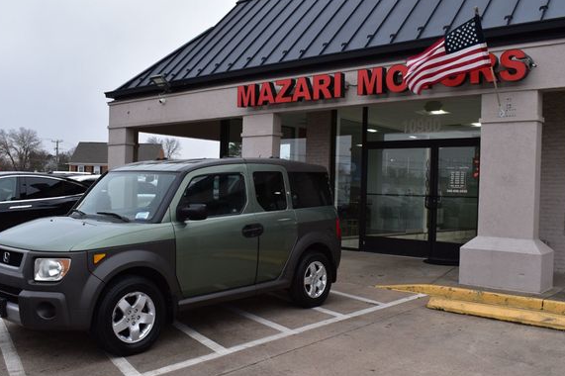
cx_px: 287
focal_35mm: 37
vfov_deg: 35.9
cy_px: 202
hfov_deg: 51.9
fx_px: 580
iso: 400
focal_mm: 22
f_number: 9
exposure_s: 1/100
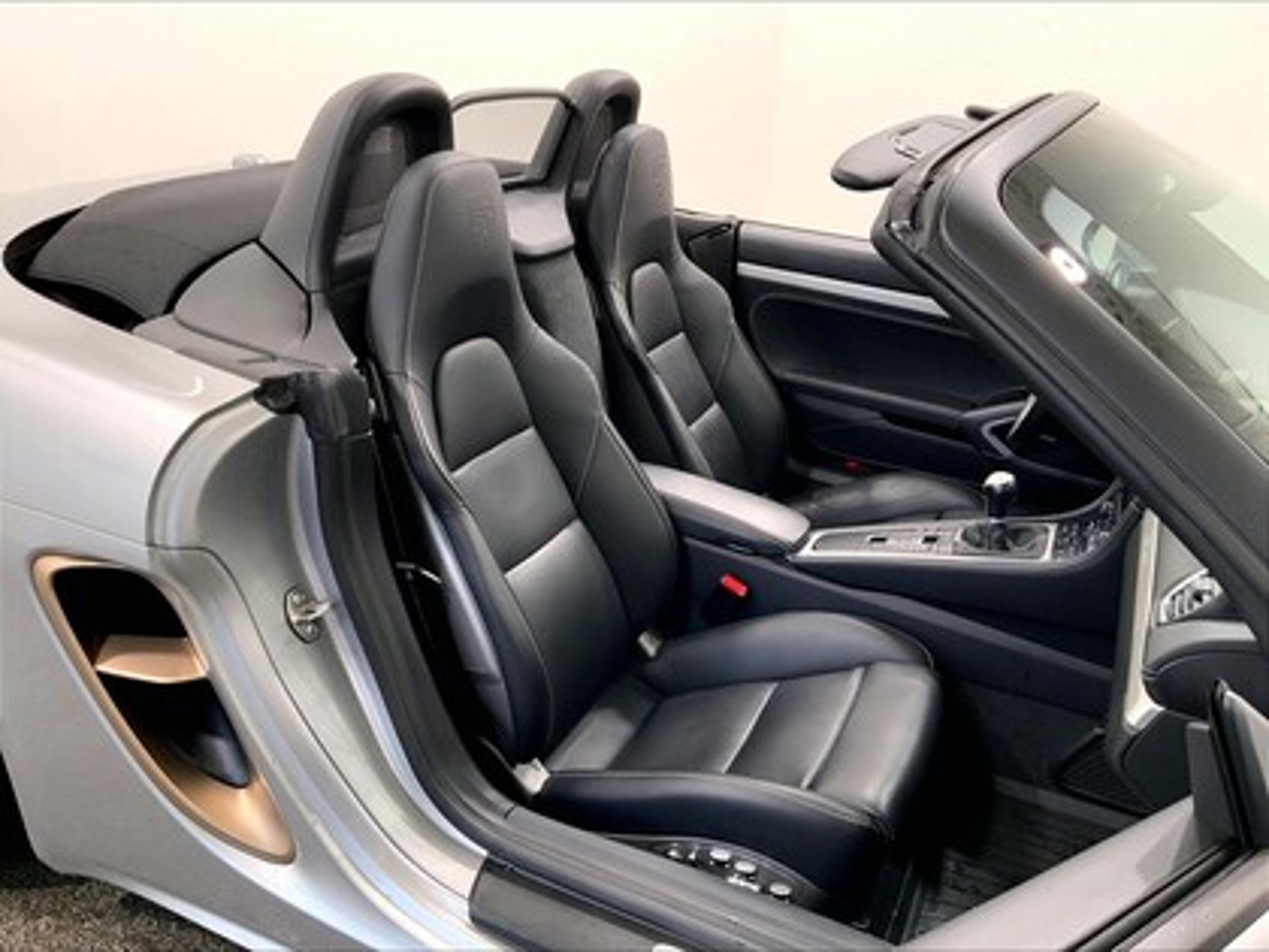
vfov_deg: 48.2
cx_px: 634
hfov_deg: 61.7
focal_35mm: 29
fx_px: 1063
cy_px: 476
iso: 50
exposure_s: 1/122
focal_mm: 3
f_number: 1.8
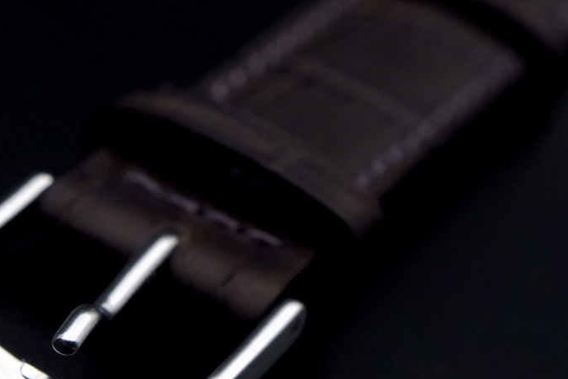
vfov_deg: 11.6
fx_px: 1862
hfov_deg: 17.3
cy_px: 130
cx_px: 209
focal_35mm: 118
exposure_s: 1/4000
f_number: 9
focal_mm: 39
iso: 6400
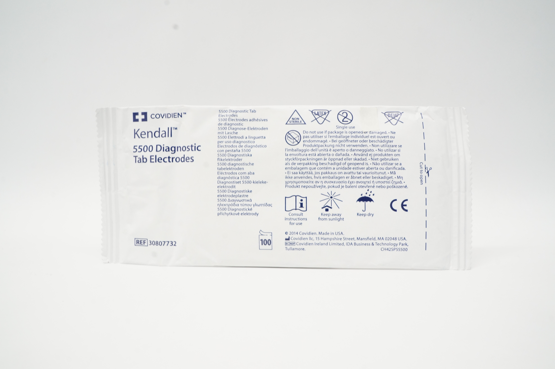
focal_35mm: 27
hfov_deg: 67.4
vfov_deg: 47.8
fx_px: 416
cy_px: 184
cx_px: 278
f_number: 14
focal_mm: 18
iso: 800
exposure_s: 1/13
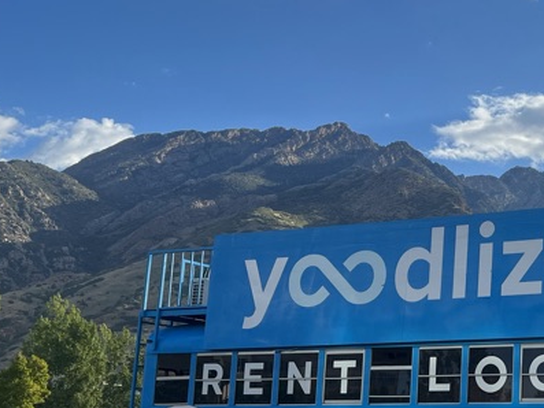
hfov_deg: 26.7
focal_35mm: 67
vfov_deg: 21.9
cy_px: 252
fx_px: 1053
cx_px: 593
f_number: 1.5
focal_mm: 5.7
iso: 50
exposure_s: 1/4115
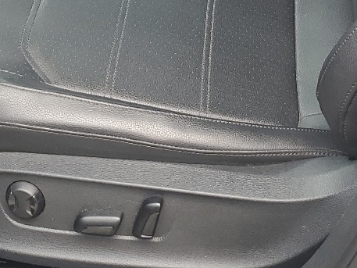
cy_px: -158
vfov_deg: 14.9
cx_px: 159
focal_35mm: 91
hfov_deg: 21.5
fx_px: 939
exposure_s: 1/244
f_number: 1.5
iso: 50
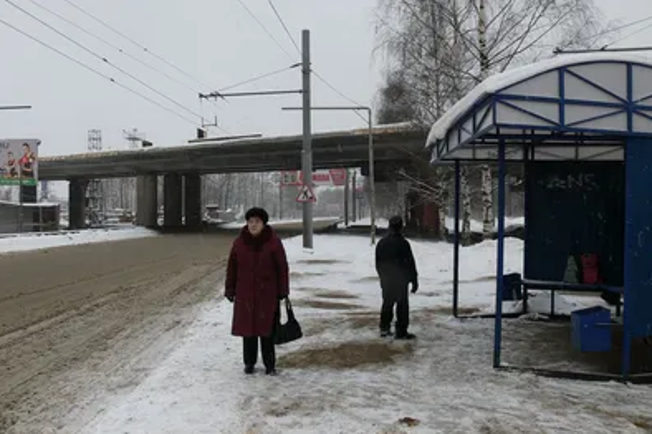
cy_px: 189
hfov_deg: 51.9
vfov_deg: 35.8
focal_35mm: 37
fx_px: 670
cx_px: 329
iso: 80
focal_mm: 7.4
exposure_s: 1/125
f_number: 4
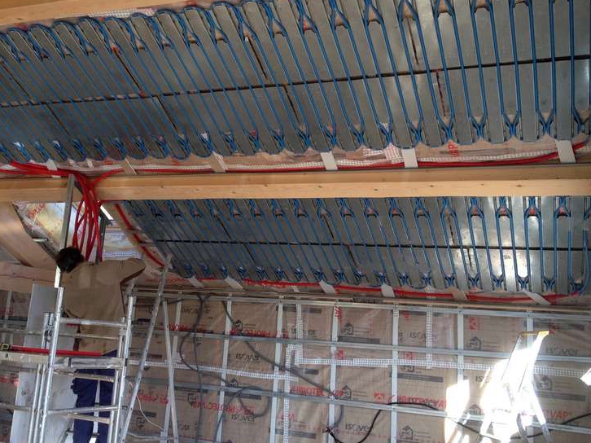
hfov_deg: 42.0
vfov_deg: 32.1
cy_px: 186
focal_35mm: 45
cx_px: 251
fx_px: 768
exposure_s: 1/120
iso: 80
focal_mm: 4.28
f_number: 2.4
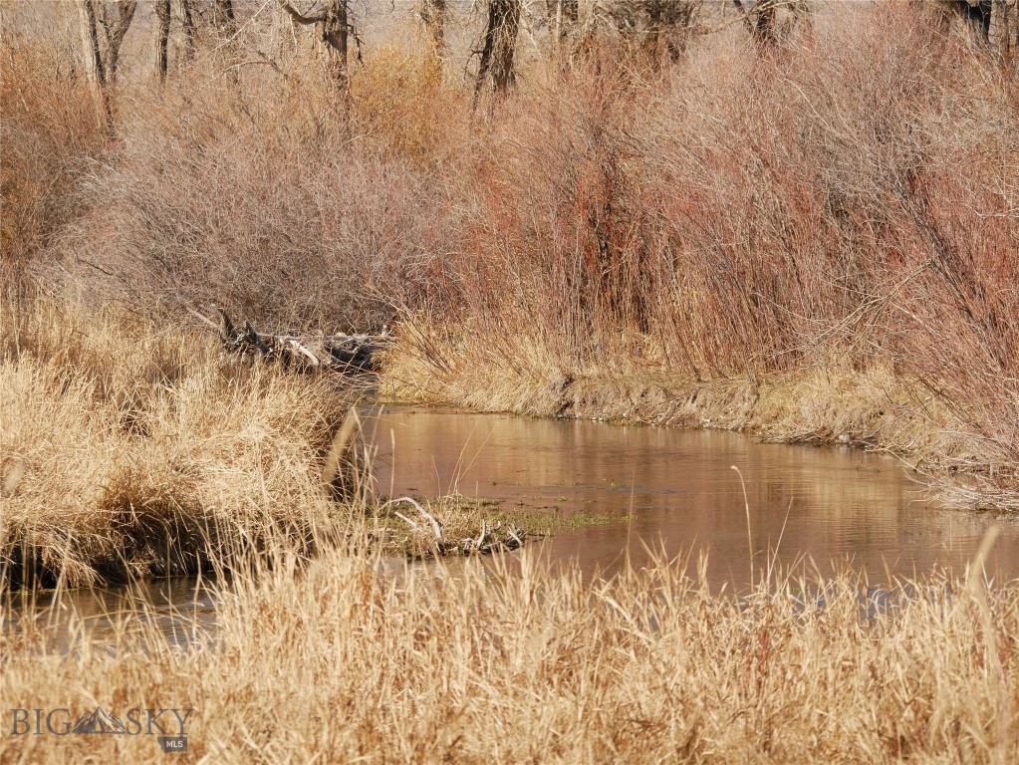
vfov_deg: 7.4
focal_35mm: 200
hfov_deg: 9.9
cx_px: 510
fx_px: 5890
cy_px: 382
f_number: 5.6
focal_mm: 100
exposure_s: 1/800
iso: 200
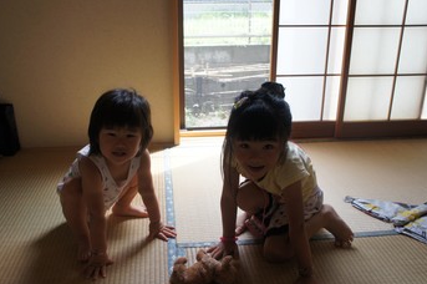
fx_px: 415
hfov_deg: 54.3
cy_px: 143
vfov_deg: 37.8
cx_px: 183
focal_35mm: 35
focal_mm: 20
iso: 200
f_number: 5
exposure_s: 1/50
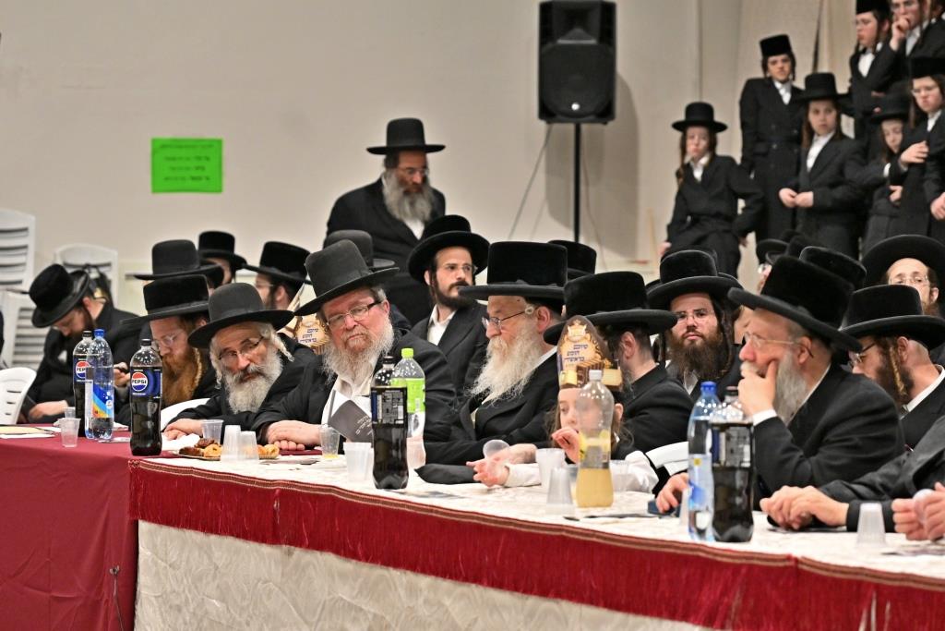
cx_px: 472
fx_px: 4725
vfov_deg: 7.6
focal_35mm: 180
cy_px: 316
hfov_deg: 11.4
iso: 1250
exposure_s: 1/250
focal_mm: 120
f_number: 4
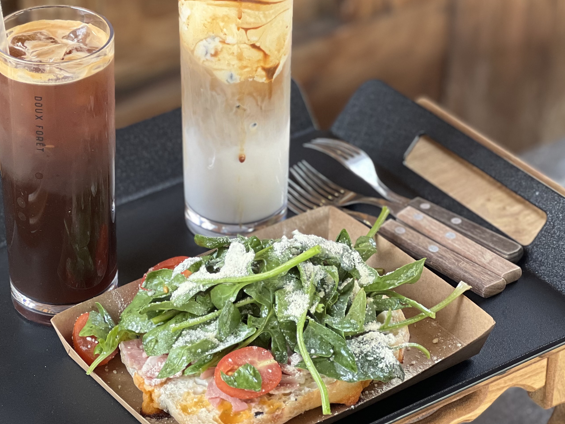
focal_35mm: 122
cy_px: 154
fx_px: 1991
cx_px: 159
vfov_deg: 12.1
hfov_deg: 16.1
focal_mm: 9
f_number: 2.8
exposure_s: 1/121
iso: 160
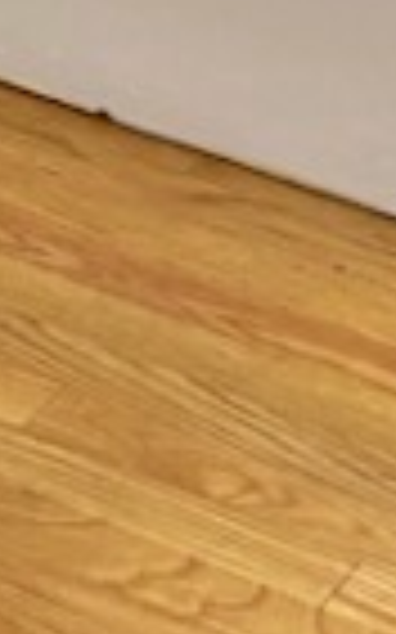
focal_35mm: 195
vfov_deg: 10.0
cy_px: -643
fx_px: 3371
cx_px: -1242
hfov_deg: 5.7
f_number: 1.8
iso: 160
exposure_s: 1/60
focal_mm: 4.25
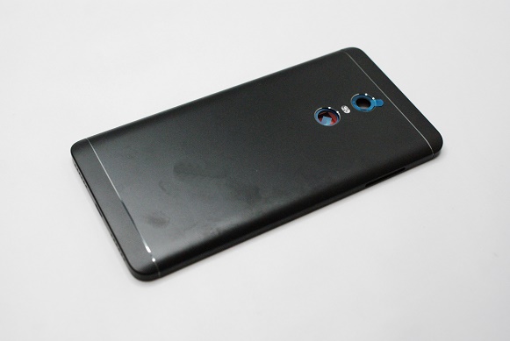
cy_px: 170
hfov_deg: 37.8
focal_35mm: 52
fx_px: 745
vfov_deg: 25.8
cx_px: 255
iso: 1600
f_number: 5.6
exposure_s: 1/320
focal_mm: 35
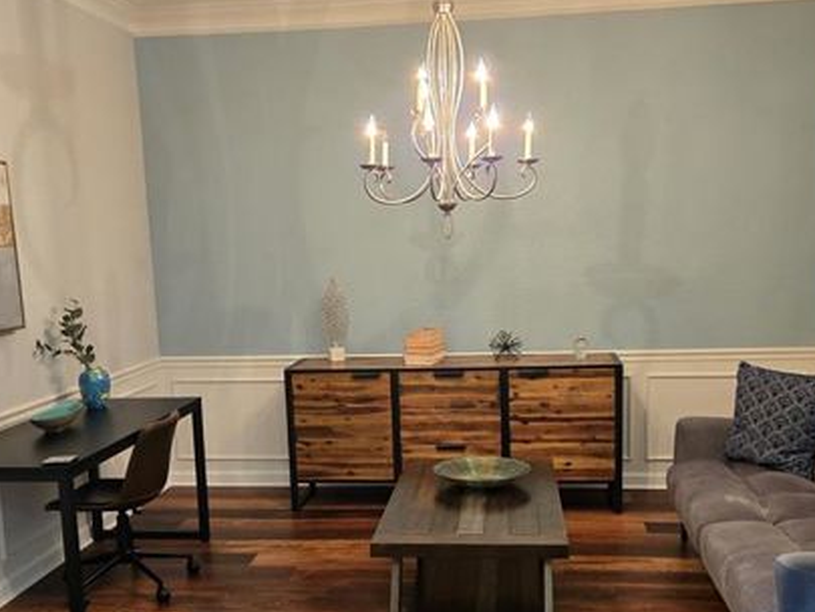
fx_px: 942
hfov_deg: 46.8
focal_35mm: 40
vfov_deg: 35.6
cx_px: 420
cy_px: 409
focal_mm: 5.4
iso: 500
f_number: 1.8
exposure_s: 1/120
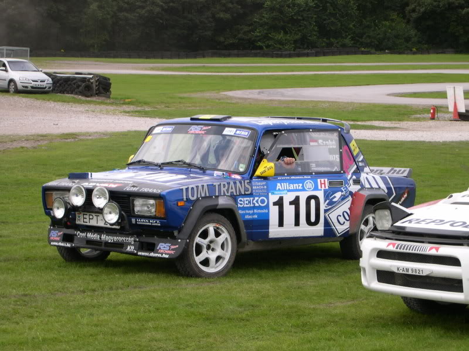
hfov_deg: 17.3
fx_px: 1545
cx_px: 234
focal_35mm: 114
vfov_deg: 13.0
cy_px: 176
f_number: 4.9
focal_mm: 24
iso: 100
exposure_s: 1/247
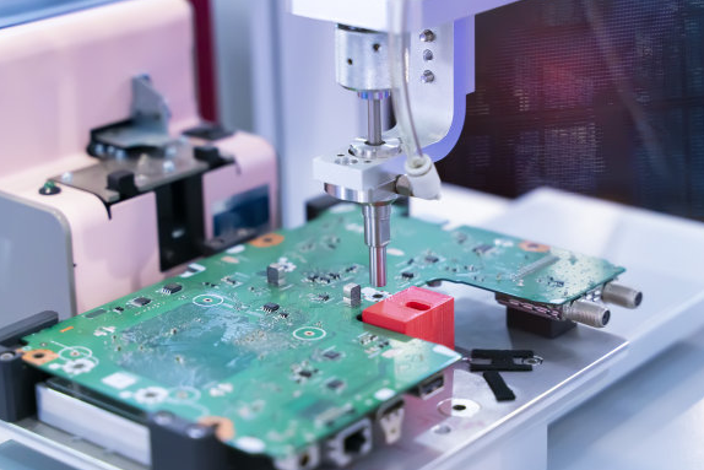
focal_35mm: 80
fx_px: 1565
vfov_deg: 17.1
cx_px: 370
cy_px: 228
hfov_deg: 25.4
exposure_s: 1/400
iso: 5000
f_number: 4
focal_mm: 75
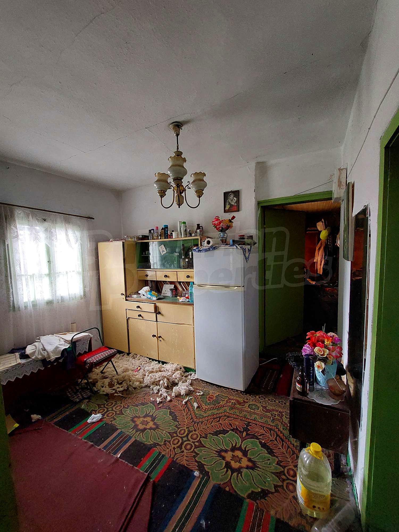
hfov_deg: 89.9
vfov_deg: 106.2
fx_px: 200
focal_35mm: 13
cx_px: 200
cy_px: 266
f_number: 2.2
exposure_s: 1/50
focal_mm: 1.74
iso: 250
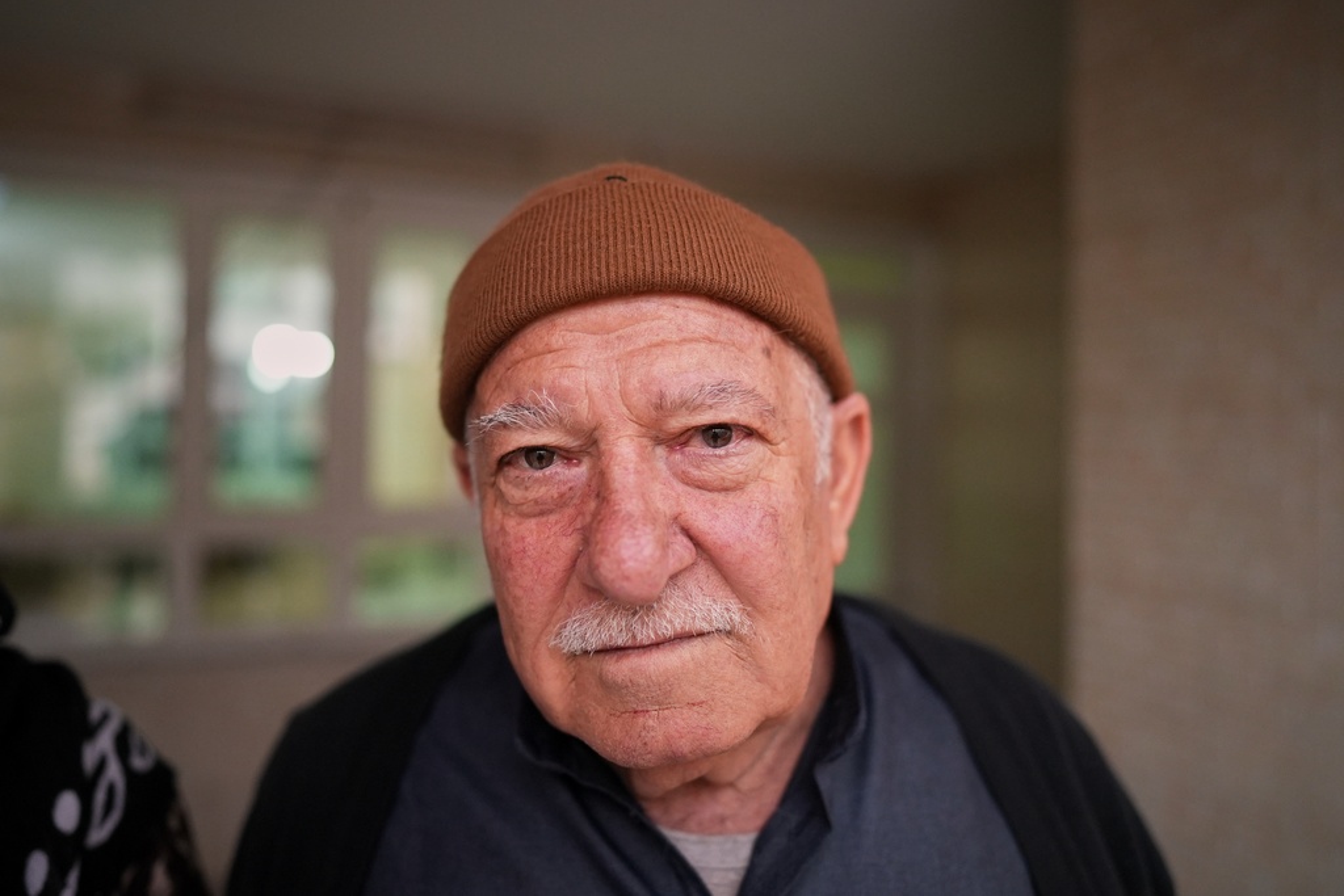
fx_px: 896
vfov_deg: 53.1
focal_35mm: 24
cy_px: 448
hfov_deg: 73.7
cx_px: 672
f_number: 1.4
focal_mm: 24
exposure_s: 1/200
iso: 2500
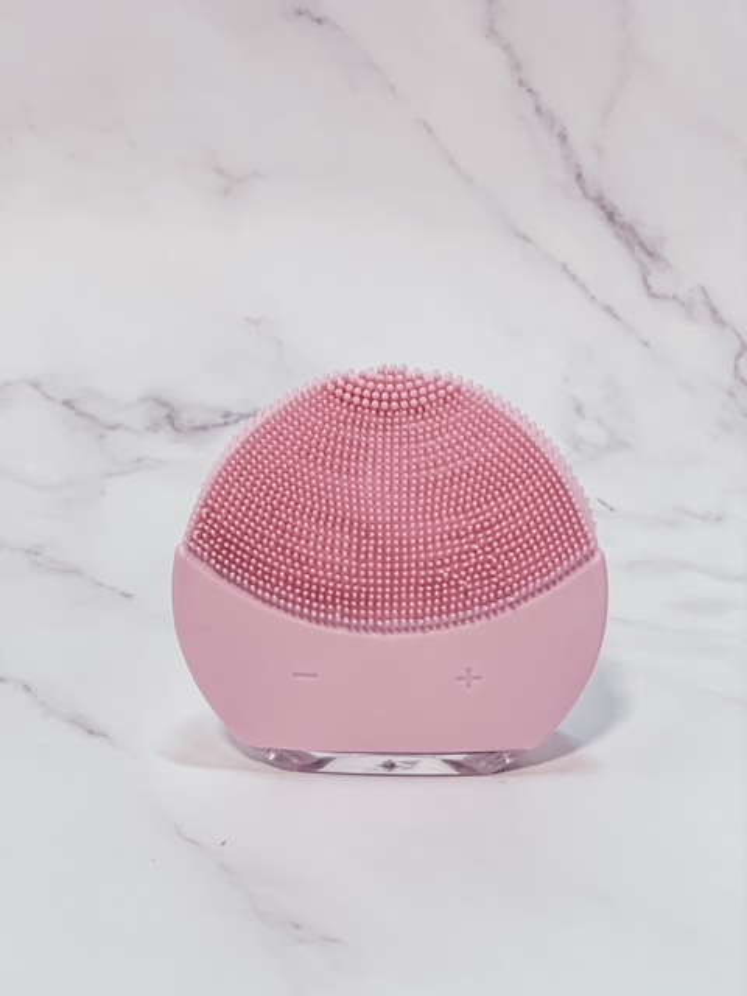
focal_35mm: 52
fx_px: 1496
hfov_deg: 28.0
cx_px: 374
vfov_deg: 36.8
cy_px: 498
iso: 80
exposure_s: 1/120
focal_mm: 6
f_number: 2.4
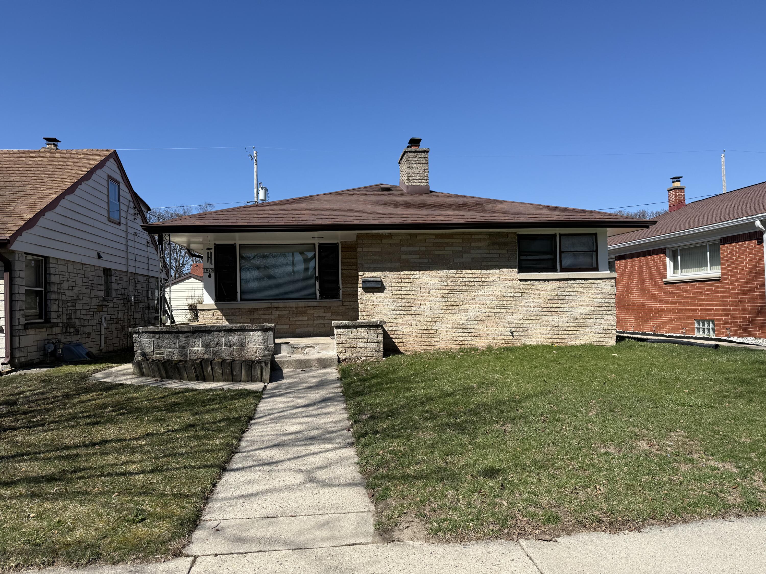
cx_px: 383
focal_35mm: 24
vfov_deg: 56.8
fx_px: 531
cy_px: 287
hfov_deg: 71.6
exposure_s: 1/5319
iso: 80
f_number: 1.78
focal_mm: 6.76
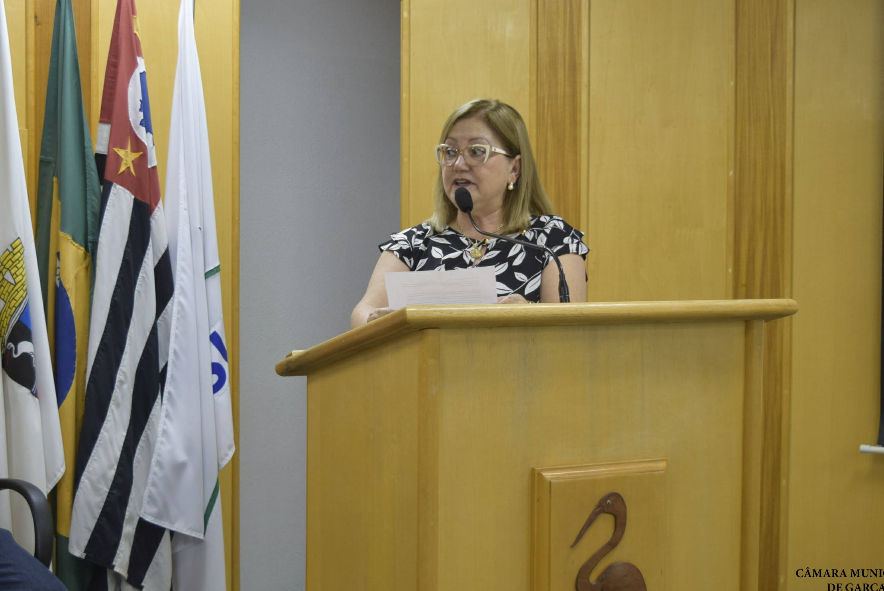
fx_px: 1442
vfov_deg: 23.2
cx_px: 332
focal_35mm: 59
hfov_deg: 33.9
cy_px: 302
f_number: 4.2
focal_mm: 29
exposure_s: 1/60
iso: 450
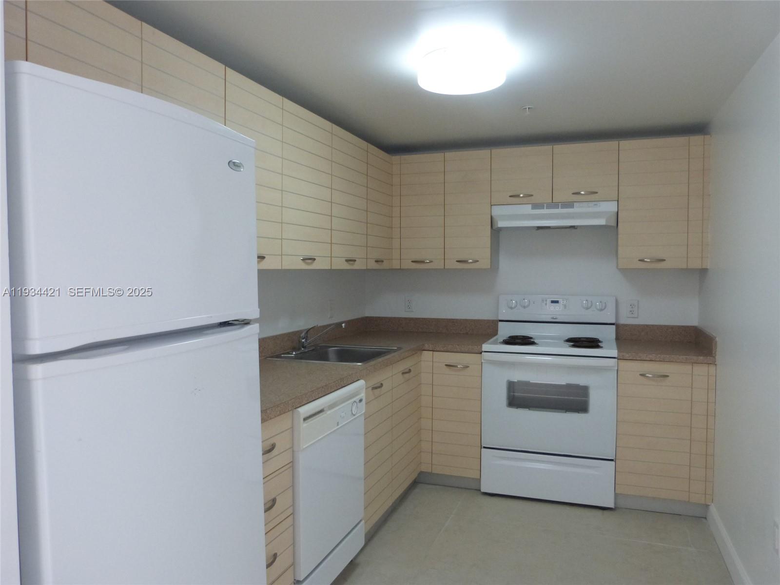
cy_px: 292
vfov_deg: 54.9
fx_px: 563
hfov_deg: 69.4
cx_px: 390
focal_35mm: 25
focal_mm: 4.5
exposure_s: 1/60
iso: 320
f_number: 2.8
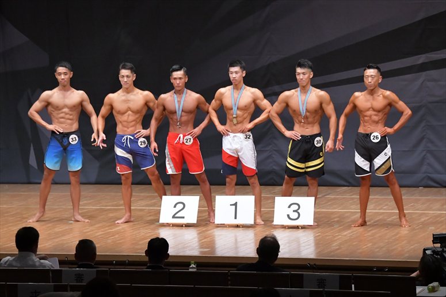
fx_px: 2155
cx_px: 223
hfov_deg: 11.8
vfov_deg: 7.9
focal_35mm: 174
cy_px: 148
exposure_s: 1/400
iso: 6400
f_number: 5.6
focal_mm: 116
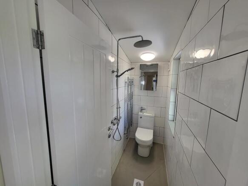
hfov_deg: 106.2
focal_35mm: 13
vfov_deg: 89.9
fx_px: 93
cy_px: 93
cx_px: 124
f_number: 2.2
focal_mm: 1.74
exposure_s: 1/50
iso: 64
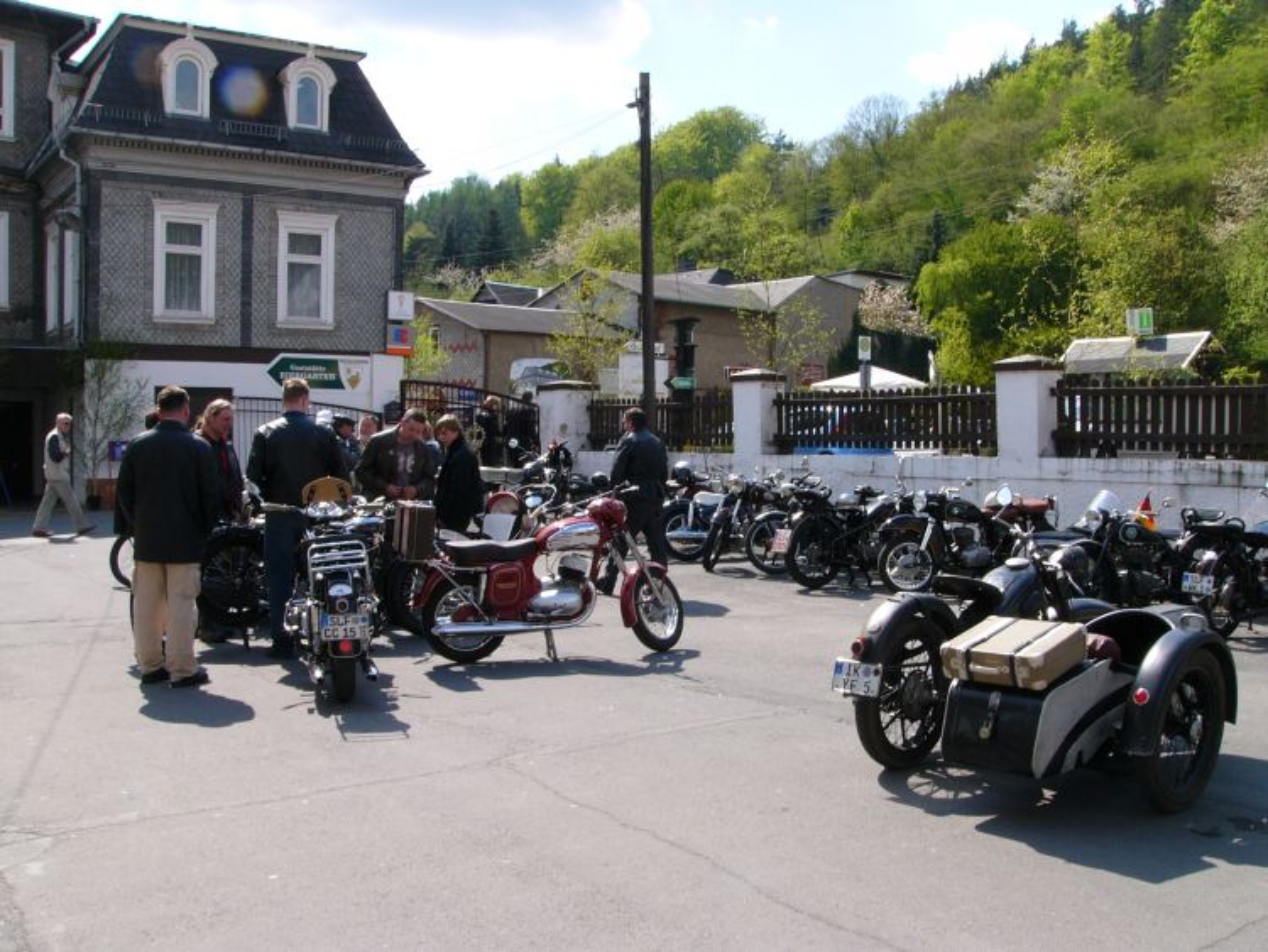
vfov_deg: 39.7
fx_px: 1319
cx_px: 634
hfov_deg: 51.3
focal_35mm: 36
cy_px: 476
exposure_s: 1/100
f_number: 8
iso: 50
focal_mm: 6
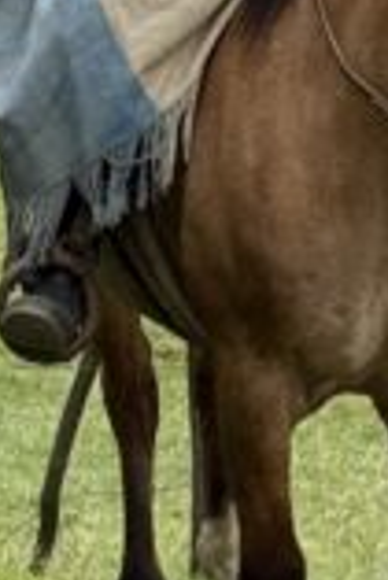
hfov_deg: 4.2
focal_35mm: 326
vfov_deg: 6.3
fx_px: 5258
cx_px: -196
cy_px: 248
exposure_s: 1/3534
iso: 80
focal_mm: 6.76
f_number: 1.78
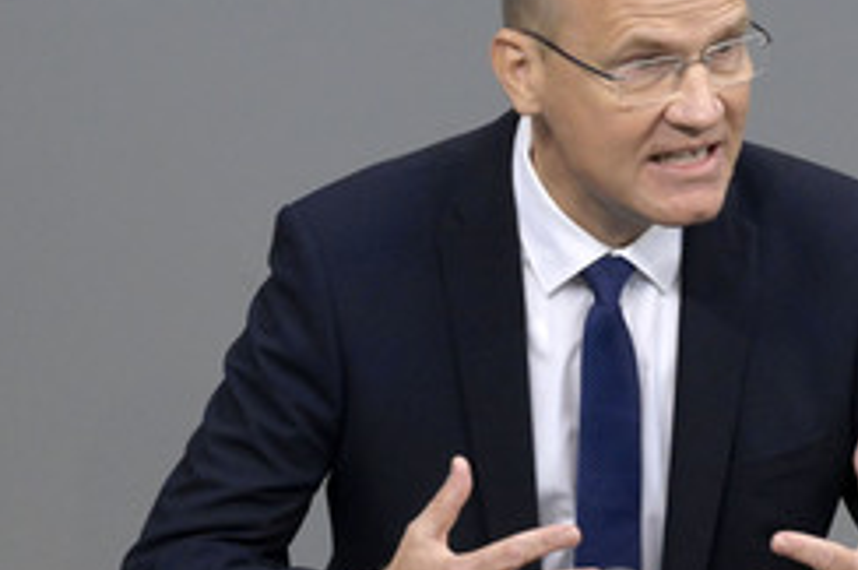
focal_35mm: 722
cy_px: 359
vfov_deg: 1.9
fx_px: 17185
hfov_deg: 2.9
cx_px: 666
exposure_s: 1/320
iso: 8000
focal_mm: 390
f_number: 6.3
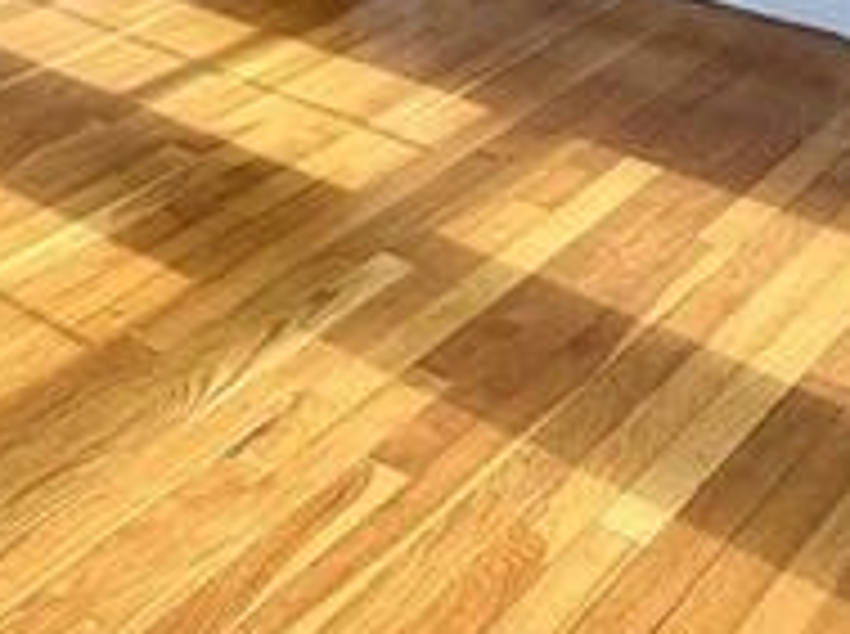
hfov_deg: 24.4
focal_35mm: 76
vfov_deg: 16.5
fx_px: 1863
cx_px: -27
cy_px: -477
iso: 50
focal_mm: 2.22
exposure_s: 1/120
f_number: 2.2
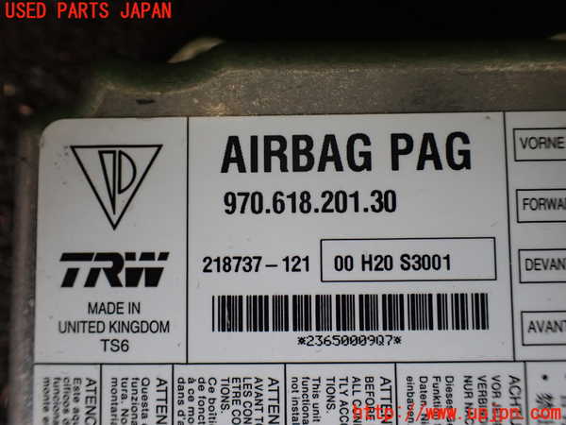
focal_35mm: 30
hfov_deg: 60.0
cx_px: 283
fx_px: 491
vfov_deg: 46.8
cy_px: 212
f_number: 2.3
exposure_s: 1/125
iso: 320
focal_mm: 5.4
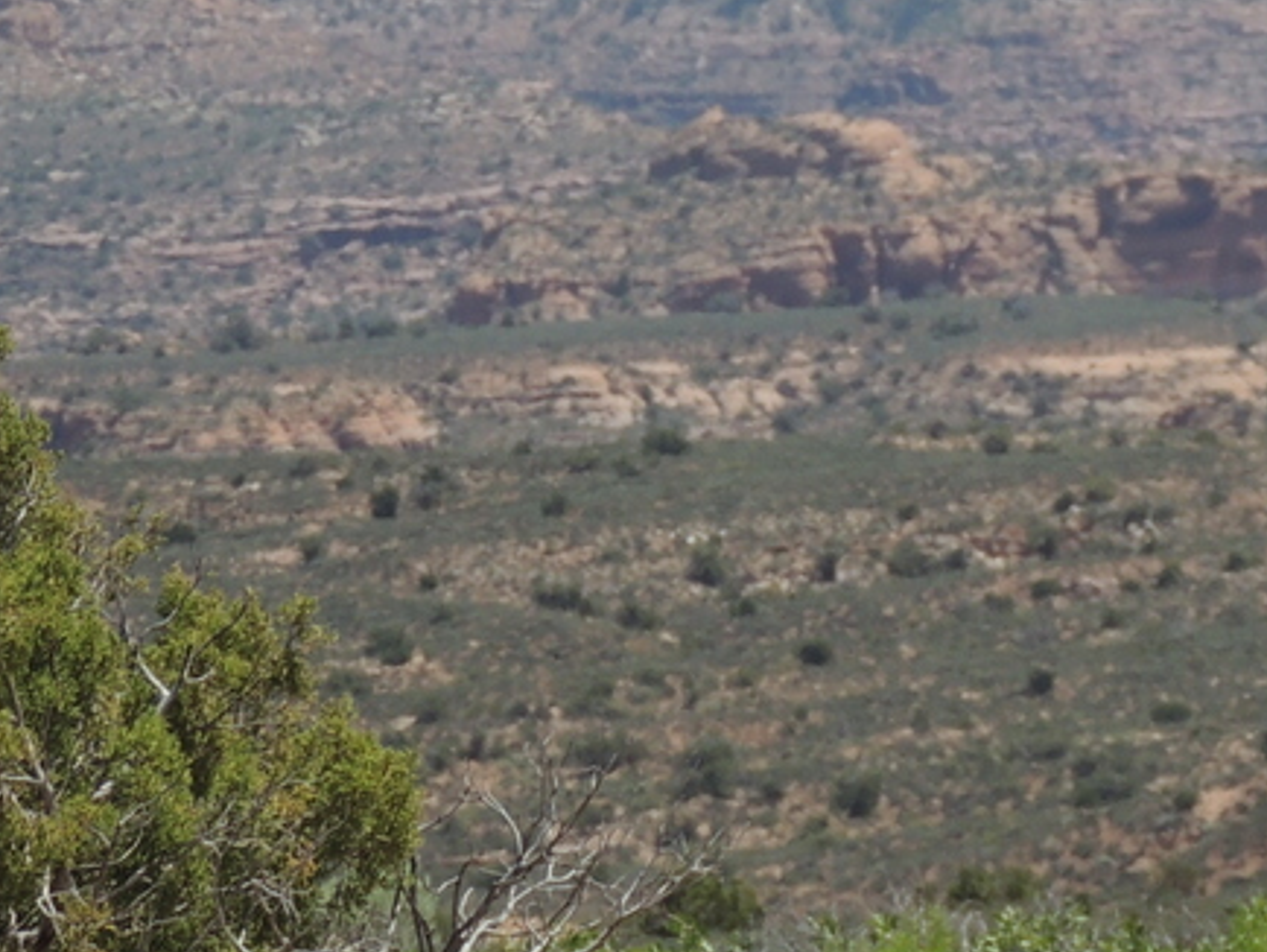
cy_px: -318
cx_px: 1731
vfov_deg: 2.2
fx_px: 24280
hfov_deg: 3.0
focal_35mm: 663
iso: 100
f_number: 4.6
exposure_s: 1/640
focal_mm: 40.1
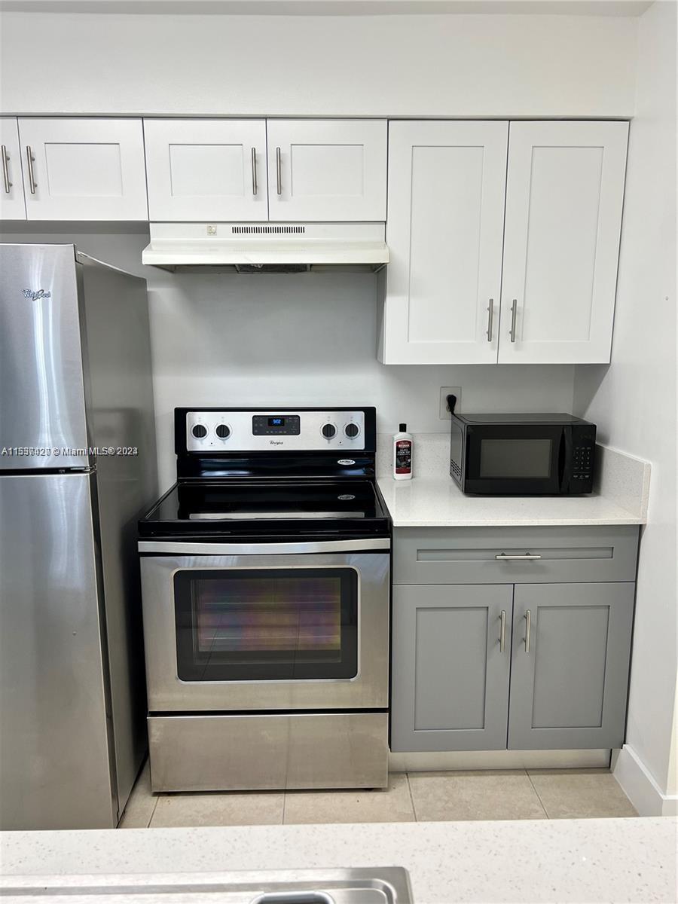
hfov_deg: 53.1
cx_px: 339
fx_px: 679
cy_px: 452
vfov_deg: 67.3
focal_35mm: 26
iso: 64
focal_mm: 5.7
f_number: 1.5
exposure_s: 1/120
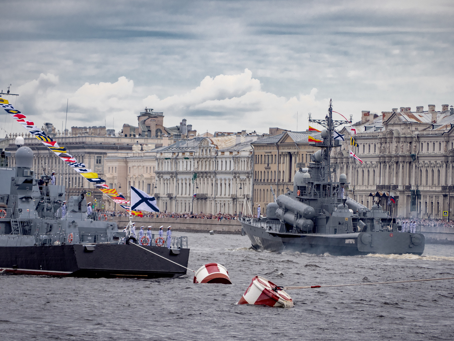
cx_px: 227
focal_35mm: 300
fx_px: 3935
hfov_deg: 6.6
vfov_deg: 5.0
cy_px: 170
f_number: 5.6
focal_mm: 150
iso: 200
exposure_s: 1/1000
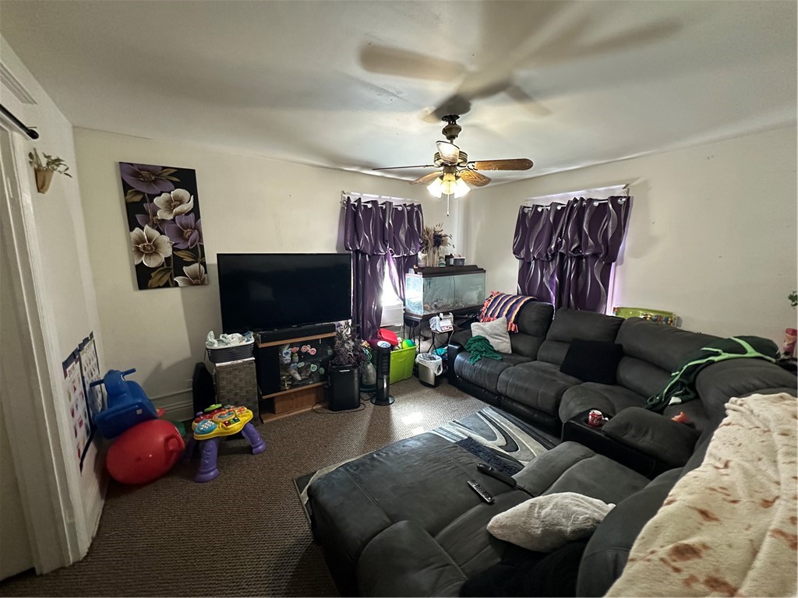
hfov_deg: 102.1
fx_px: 323
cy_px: 299
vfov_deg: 85.7
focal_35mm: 14
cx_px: 399
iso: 1000
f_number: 2.2
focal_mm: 2.22
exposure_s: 1/60
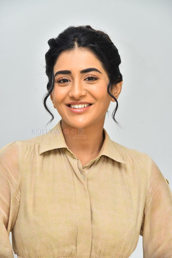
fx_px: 860
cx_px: 86
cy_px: 129
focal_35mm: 120
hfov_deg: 11.4
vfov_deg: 17.1
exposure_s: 1/125
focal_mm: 120
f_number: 5.6
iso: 2000
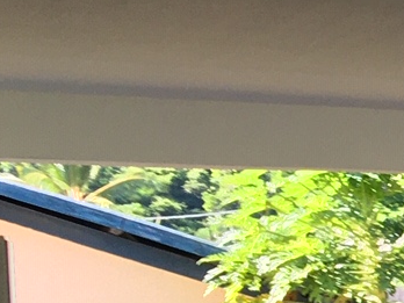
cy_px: 484
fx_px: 1961
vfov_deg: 8.6
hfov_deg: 9.8
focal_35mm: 168
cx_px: 1090
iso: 25
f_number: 2.2
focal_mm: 4.15
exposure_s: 1/117
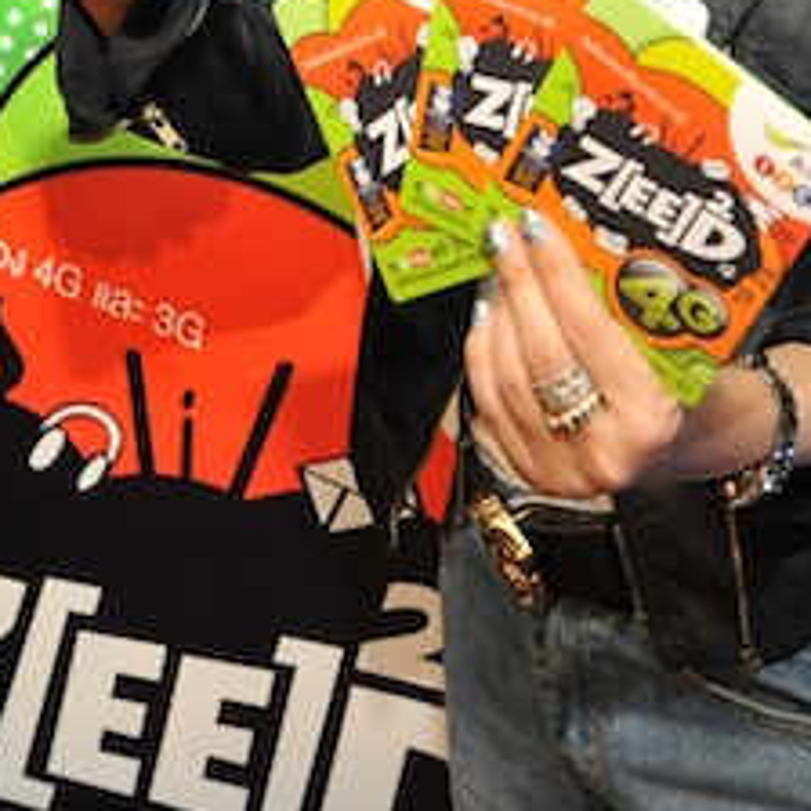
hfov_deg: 20.9
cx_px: 192
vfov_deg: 19.5
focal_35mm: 82
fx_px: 2174
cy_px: -241
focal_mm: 24
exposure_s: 1/200
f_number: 4.5
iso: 2000
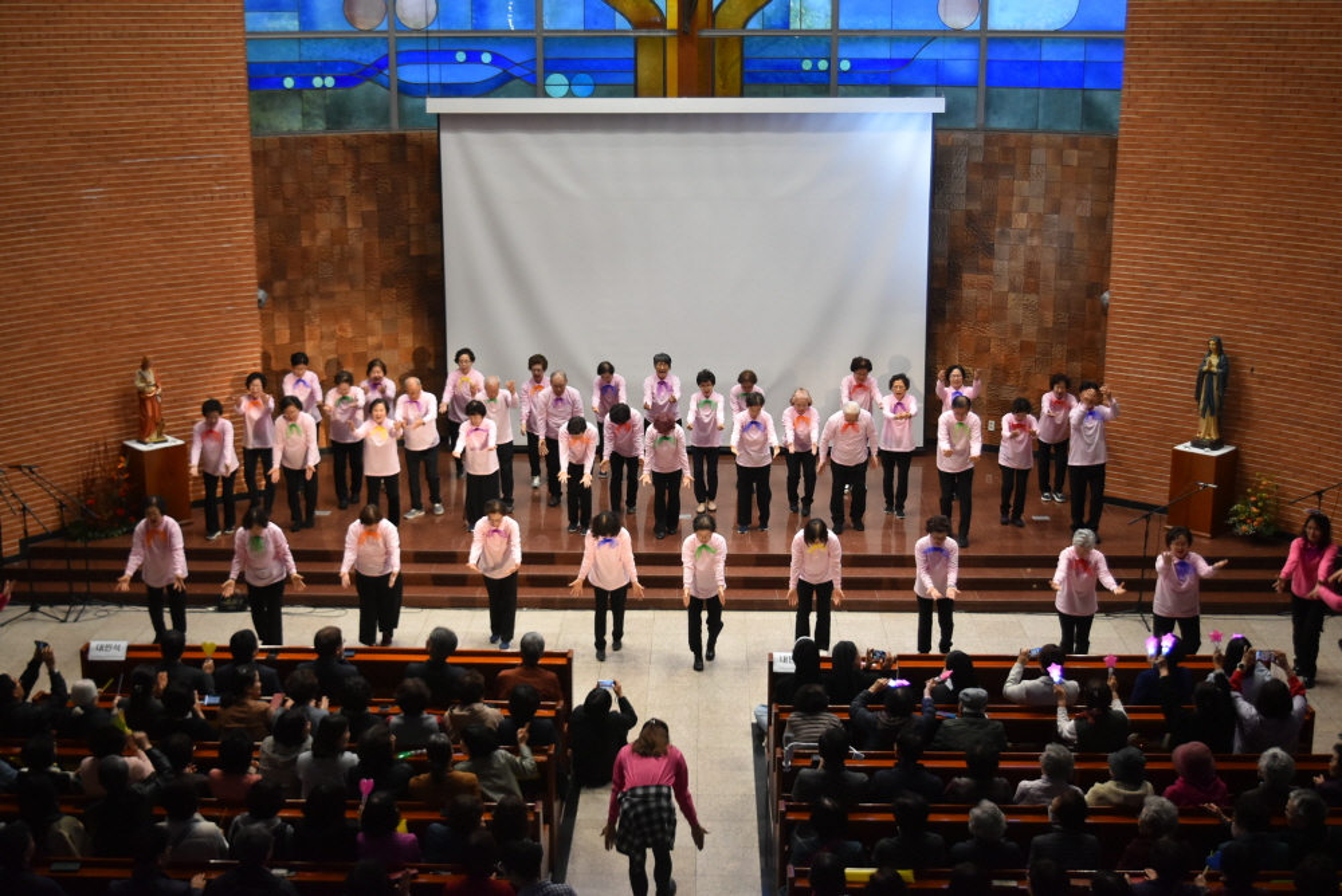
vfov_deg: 29.0
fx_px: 1734
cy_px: 448
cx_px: 671
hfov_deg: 42.3
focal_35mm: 46
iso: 1100
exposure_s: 1/60
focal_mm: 31
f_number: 4.2
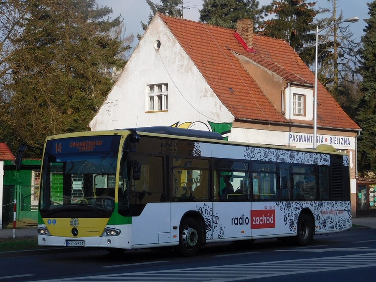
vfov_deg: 21.0
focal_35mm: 70
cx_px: 188
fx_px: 761
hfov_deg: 27.8
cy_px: 141
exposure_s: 1/800
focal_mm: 12.5
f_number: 4.5
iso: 125
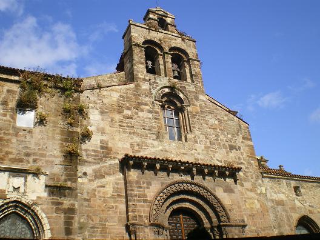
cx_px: 160
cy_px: 120
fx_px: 351
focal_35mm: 38
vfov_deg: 37.7
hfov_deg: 49.0
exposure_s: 1/320
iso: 64
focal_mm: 6.3
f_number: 4.6
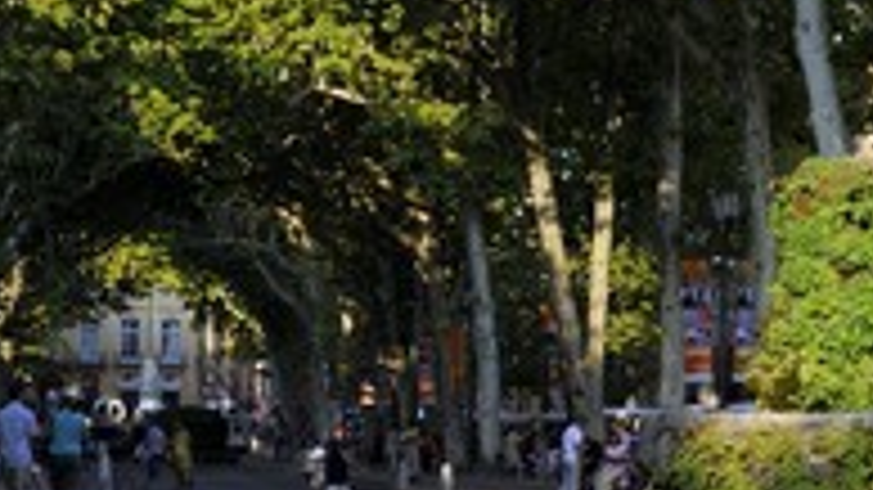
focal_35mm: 118
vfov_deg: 10.2
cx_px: 909
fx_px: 2731
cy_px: 490
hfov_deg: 17.7
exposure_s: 1/160
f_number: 6.3
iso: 200
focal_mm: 52
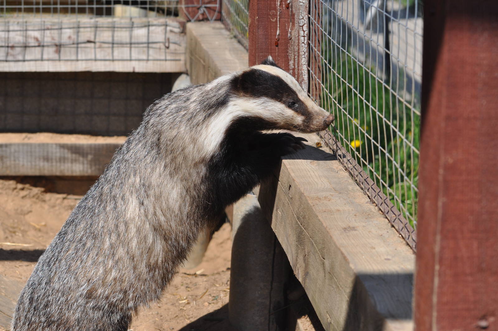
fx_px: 1451
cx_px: 249
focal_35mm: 105
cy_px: 166
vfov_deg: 13.0
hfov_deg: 19.5
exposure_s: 1/640
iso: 200
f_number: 6.3
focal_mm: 70
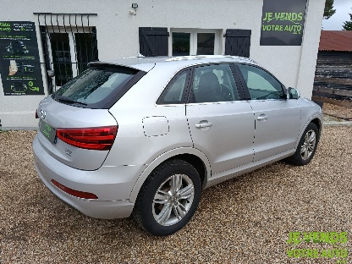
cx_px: 176
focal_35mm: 24
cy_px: 132
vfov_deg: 56.8
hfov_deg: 71.6
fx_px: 244
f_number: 1.7
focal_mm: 5.24
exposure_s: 1/119
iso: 50
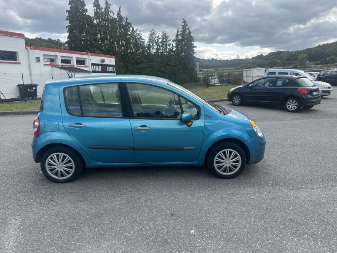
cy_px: 126
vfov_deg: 56.8
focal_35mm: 24
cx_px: 168
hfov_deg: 71.6
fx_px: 234
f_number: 1.78
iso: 80
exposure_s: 1/1880
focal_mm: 6.86
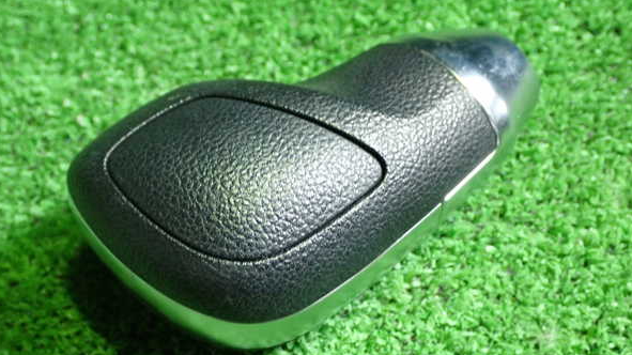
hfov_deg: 39.9
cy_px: 204
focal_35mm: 52
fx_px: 871
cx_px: 314
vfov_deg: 23.0
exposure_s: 1/30
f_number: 3.1
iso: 800
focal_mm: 8.4
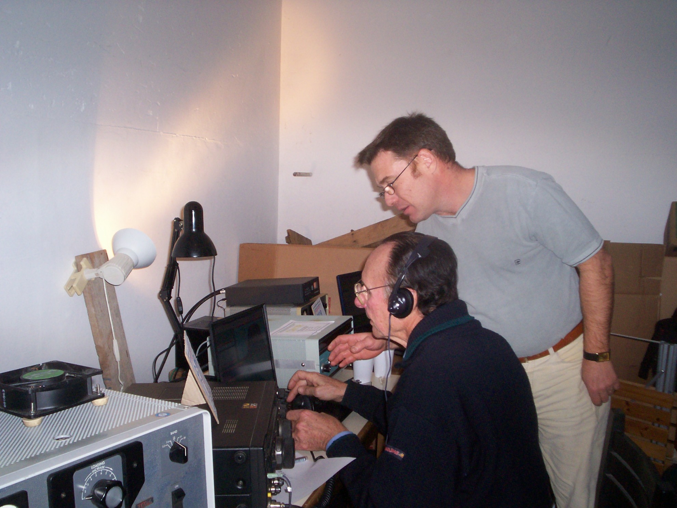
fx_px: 704
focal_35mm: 36
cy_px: 254
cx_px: 338
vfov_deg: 39.7
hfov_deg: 51.4
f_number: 4.5
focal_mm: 5.9
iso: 140
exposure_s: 1/64
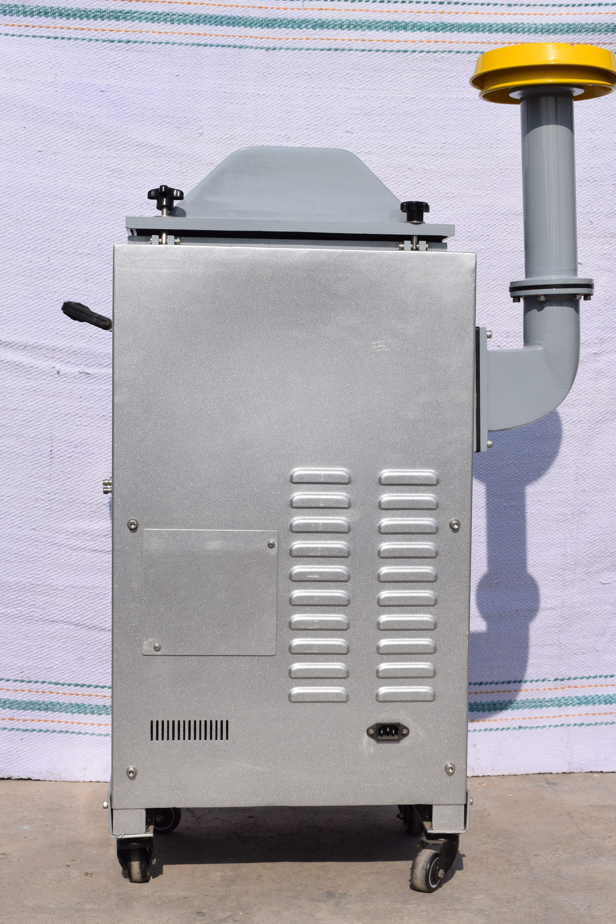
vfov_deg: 31.9
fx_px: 1617
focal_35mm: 63
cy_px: 489
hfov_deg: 21.6
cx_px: 346
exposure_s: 1/500
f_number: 11
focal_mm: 36
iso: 200
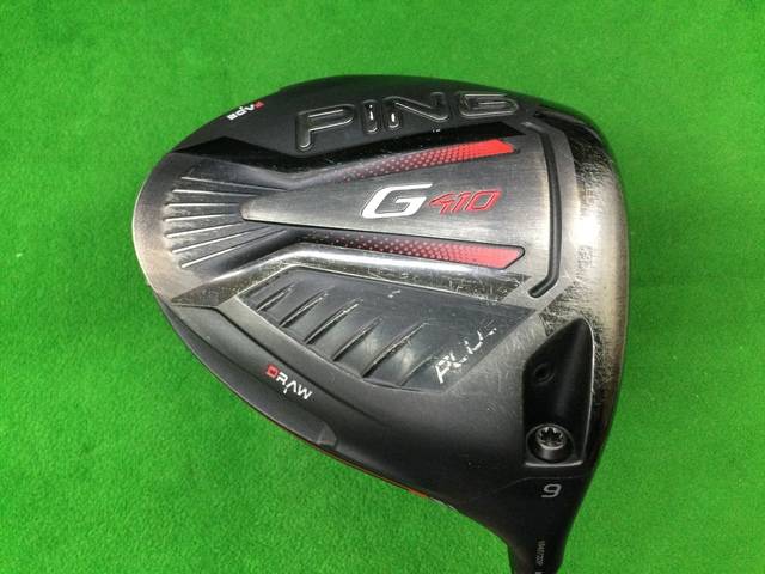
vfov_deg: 45.4
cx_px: 382
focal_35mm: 31
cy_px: 287
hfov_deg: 58.4
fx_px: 685
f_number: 2.4
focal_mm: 3.3
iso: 160
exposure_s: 1/30
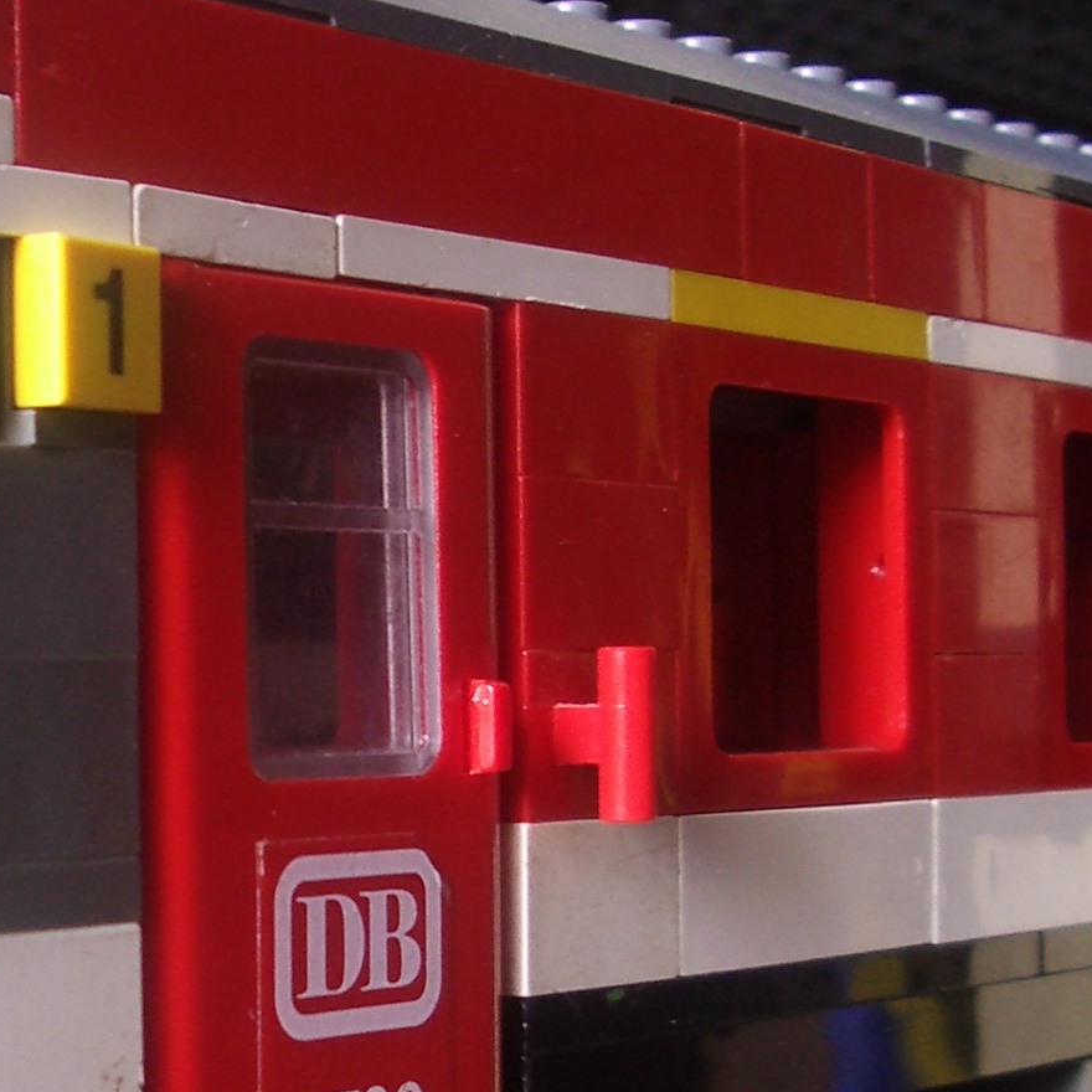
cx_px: 24
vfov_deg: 19.0
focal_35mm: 90
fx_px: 3212
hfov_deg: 18.8
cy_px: 943
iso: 100
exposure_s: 1/25
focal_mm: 5.8
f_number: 2.6
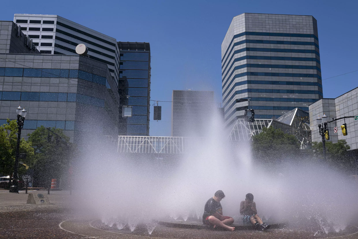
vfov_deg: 37.8
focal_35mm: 35
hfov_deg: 54.4
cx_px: 179
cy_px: 120
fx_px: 348
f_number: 4.5
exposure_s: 1/1600
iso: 100
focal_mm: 35
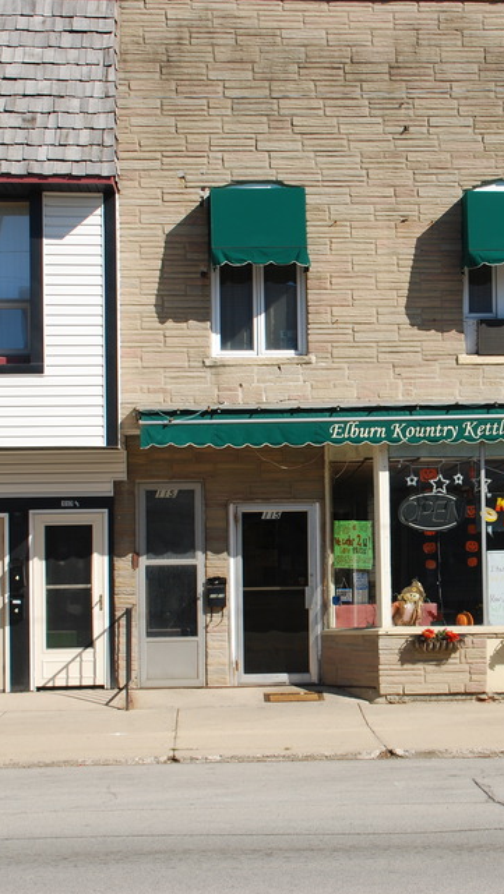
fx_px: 1804
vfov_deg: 27.9
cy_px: 446
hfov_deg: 15.8
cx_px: 406
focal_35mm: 76
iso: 100
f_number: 8
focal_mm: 32
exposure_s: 1/250
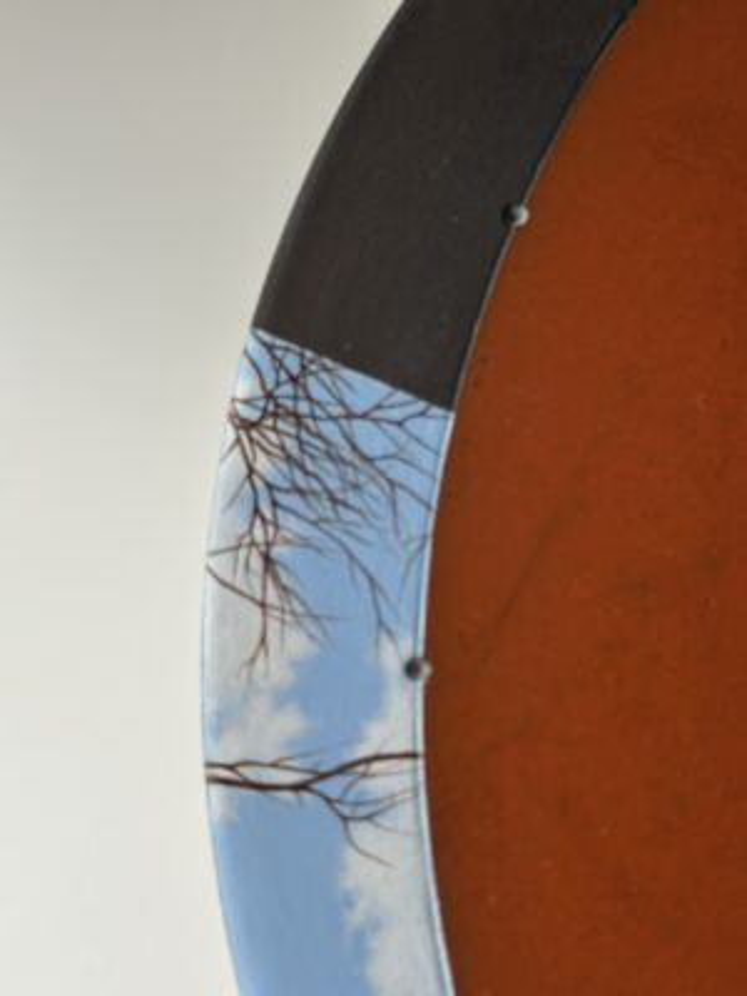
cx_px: 374
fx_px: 1381
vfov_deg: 39.7
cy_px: 498
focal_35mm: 48
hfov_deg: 30.3
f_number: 1.78
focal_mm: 6.86
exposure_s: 1/85
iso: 125
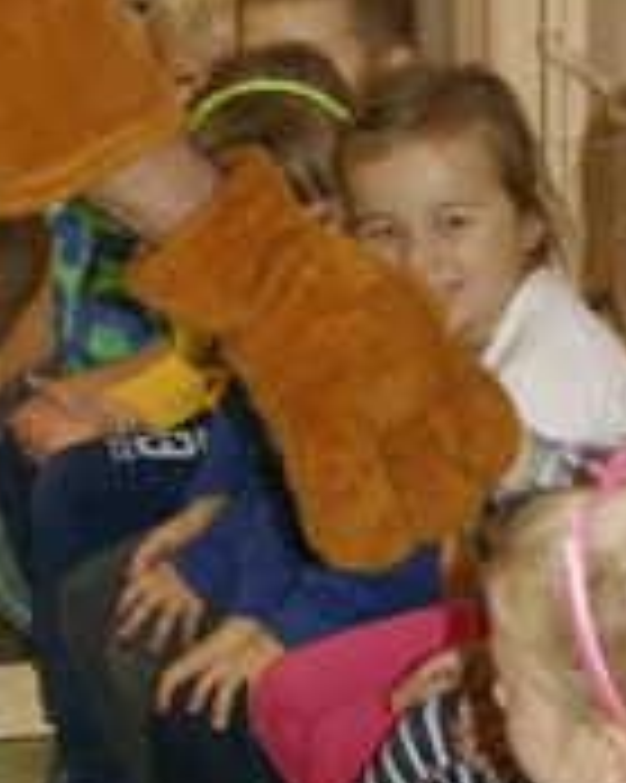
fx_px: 4798
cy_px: 207
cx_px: 410
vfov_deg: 9.3
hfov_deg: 7.5
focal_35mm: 207
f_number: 5.6
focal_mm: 30
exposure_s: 1/60
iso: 400
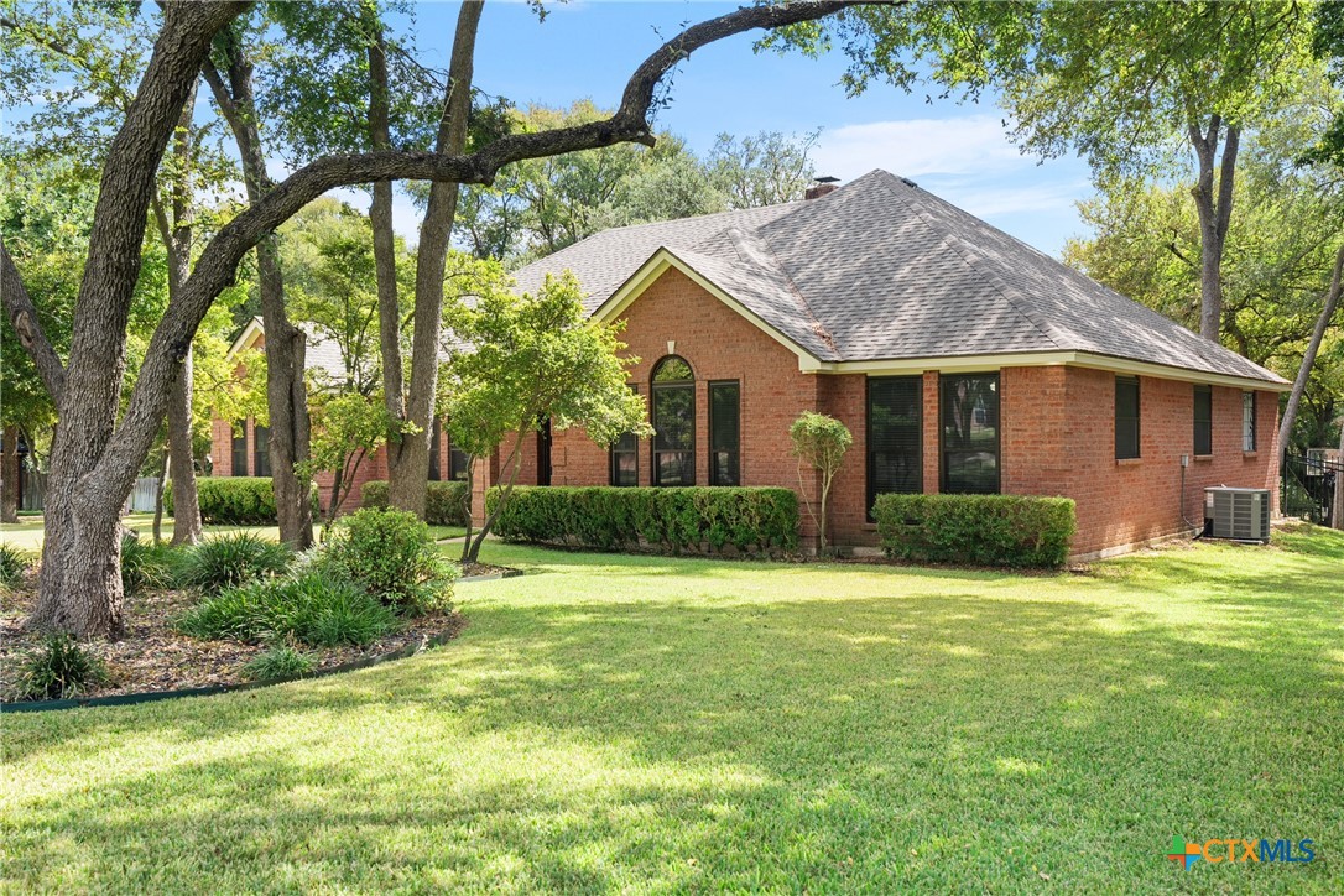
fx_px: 1232
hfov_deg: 57.2
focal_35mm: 33
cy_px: 448
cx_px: 672
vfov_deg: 40.0
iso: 100
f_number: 8
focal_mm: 33
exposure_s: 1/10
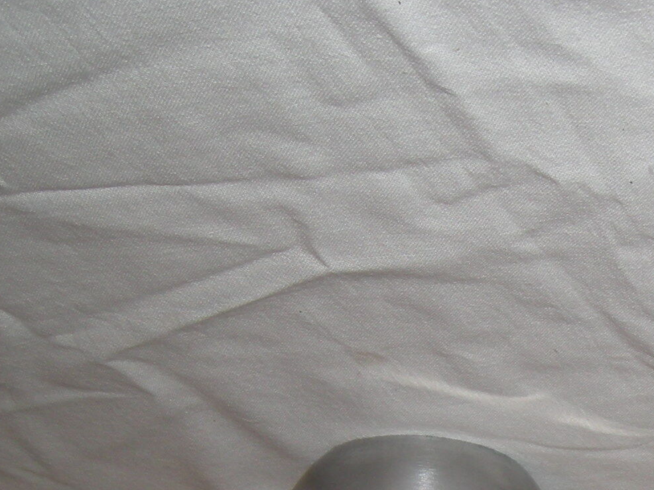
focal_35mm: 109
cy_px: 617
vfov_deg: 13.2
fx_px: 2060
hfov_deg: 17.2
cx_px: 790
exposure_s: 1/30
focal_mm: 5.7
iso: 50
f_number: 2.8
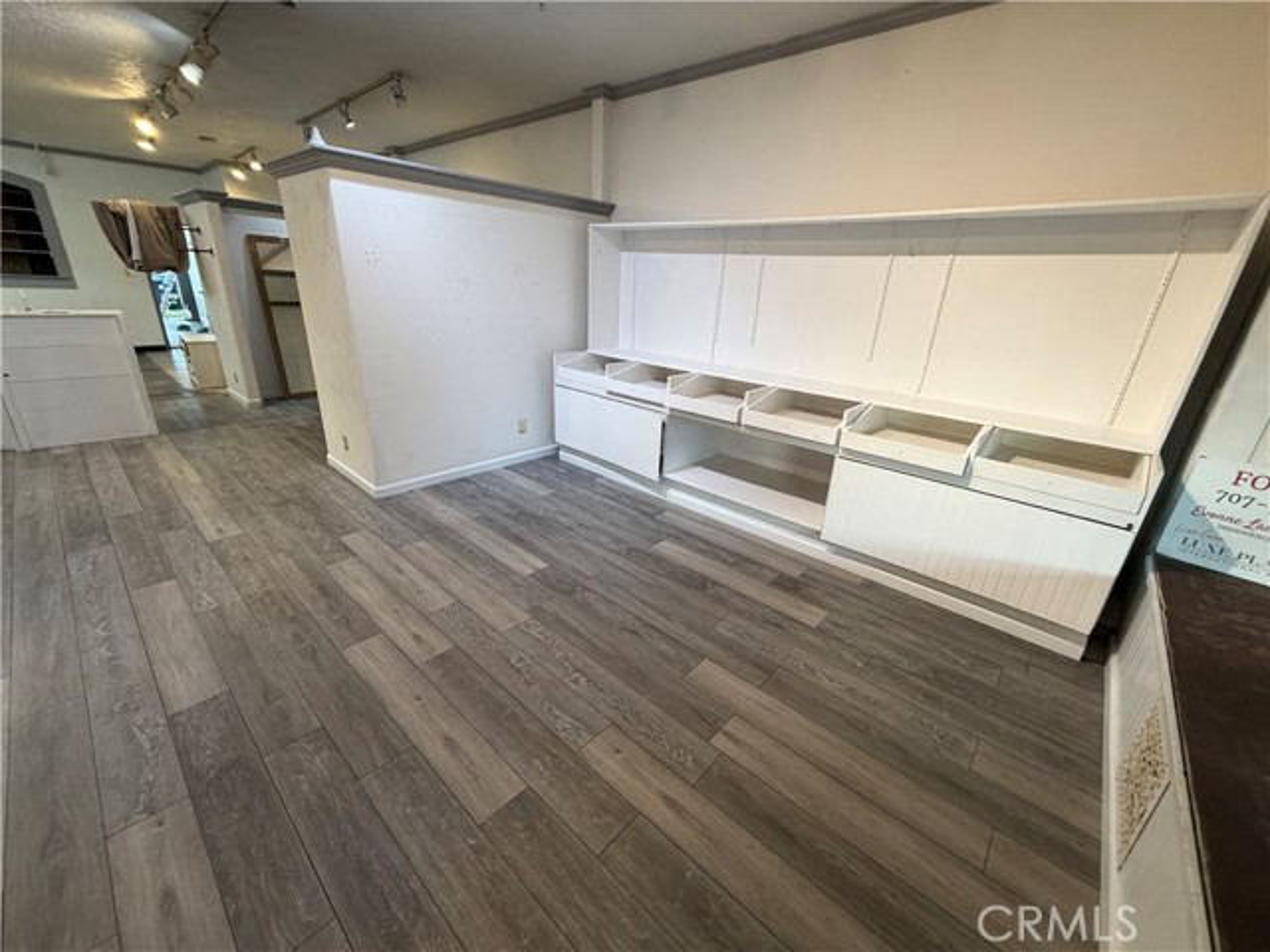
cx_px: 635
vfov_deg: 85.7
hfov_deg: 102.1
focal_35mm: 14
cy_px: 476
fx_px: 514
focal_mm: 2.22
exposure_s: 1/60
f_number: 2.2
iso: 160
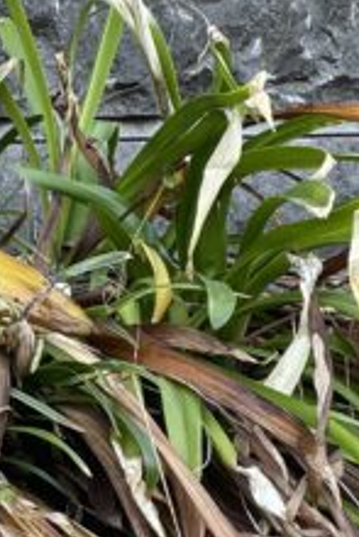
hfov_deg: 10.3
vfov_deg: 16.1
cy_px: 464
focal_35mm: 126
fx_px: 1882
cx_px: -283
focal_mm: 4.2
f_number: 1.6
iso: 32
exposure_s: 1/147
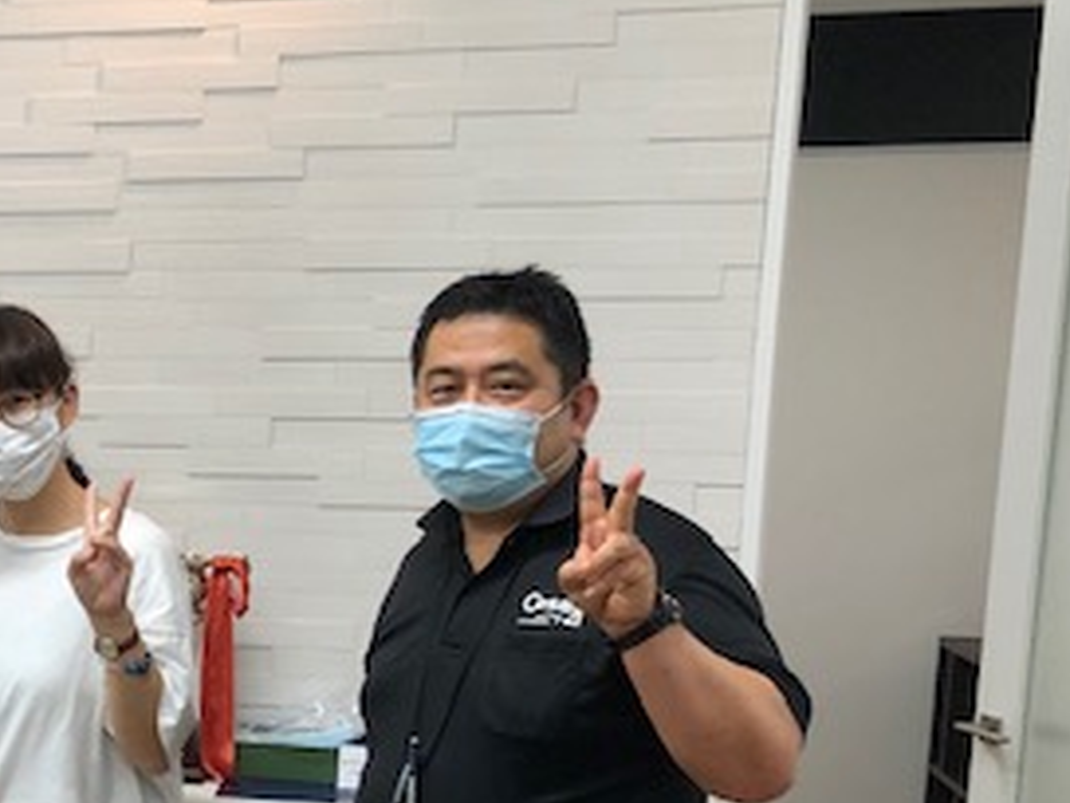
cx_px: -169
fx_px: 2040
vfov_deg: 21.8
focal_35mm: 66
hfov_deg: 26.5
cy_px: 701
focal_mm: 4
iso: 25
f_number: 1.8
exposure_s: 1/30
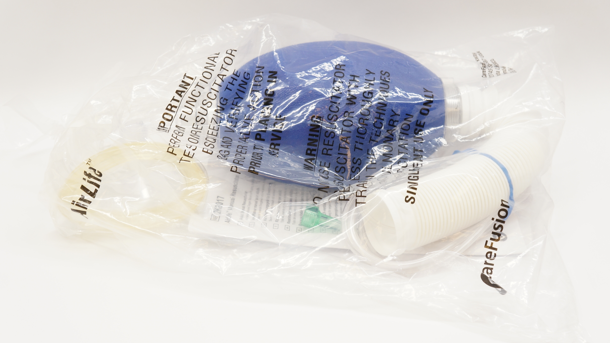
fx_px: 801
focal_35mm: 50
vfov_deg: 24.2
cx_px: 303
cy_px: 182
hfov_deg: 41.7
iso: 400
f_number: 5.6
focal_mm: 31
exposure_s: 1/60
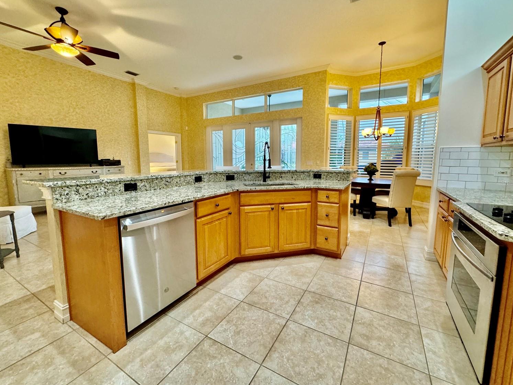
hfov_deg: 98.2
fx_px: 222
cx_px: 258
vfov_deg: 81.7
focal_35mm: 15
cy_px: 183
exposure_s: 1/60
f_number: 2.2
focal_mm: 2.22
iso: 250
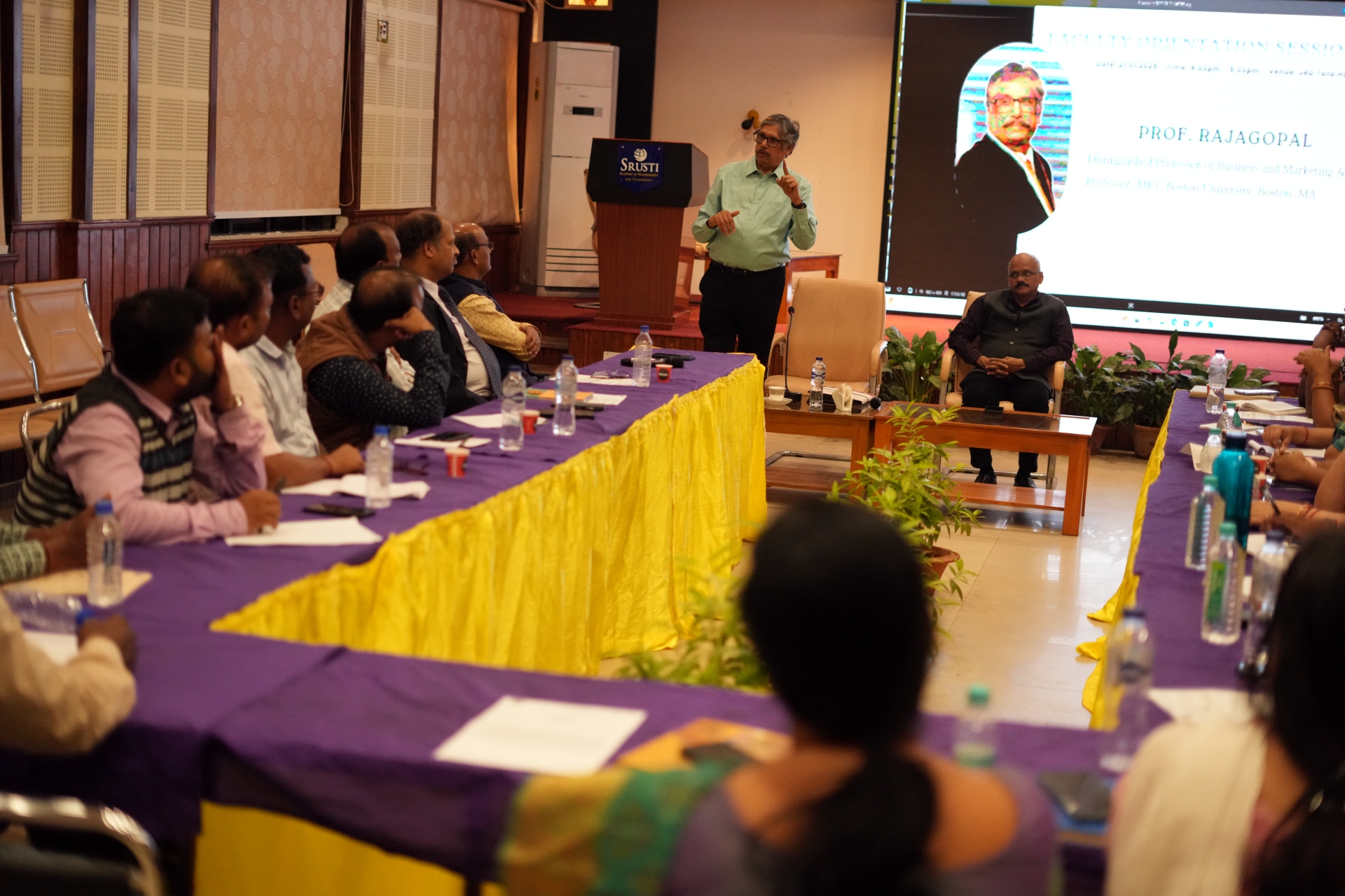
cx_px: 672
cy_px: 448
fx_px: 1868
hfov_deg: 39.6
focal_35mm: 50
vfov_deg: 27.0
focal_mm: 50
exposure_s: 1/800
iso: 4000
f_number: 2
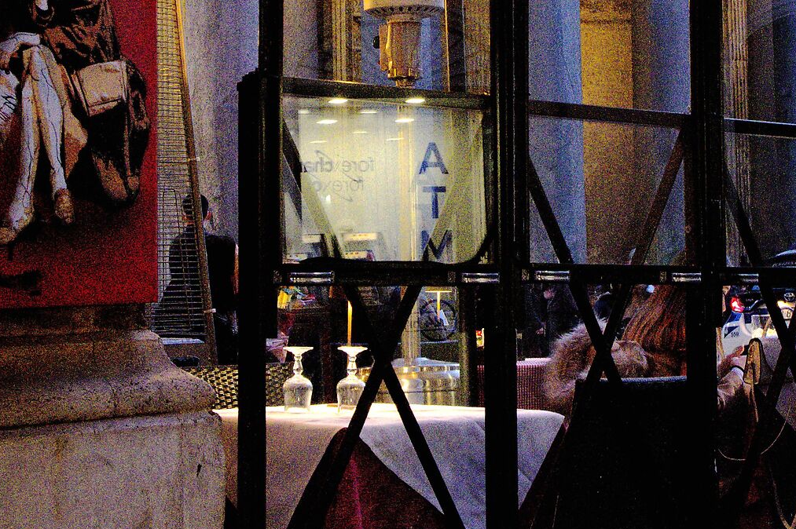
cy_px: -15
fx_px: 1989
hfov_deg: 22.5
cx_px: 547
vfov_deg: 14.9
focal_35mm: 90
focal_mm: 25.4
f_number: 7.1
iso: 4000
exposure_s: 1/30
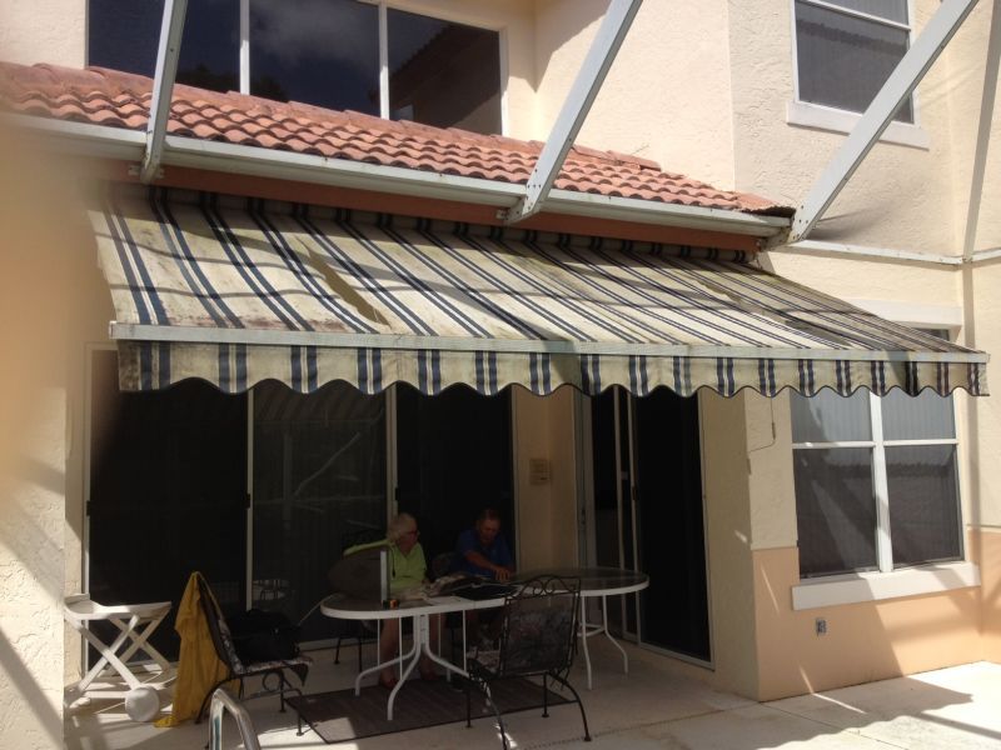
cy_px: 375
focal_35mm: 35
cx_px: 500
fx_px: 1012
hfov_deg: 52.6
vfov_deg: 40.7
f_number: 2.4
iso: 64
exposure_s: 1/1550
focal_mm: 4.28
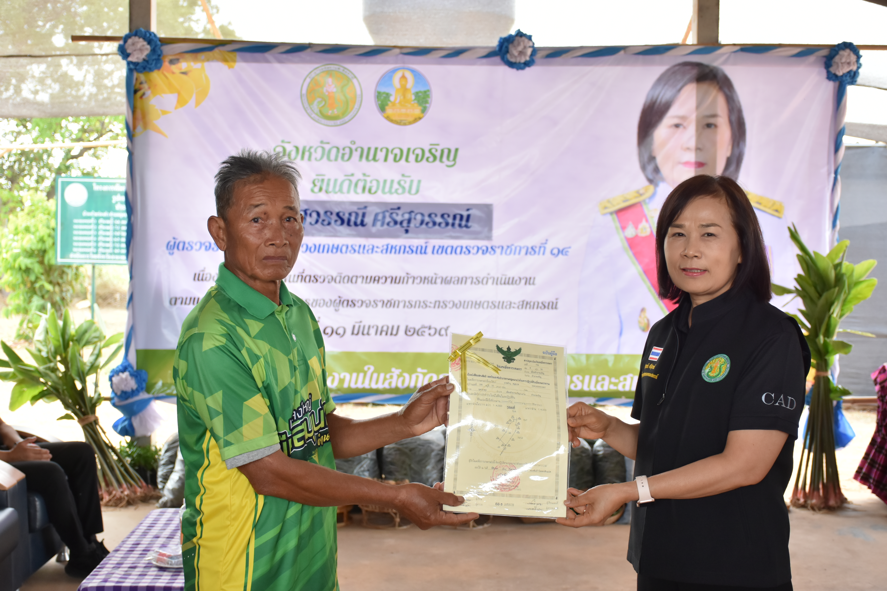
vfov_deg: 25.8
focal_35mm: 52
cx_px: 444
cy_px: 296
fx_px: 1293
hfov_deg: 37.9
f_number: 4.2
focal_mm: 35
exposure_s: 1/250
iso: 560
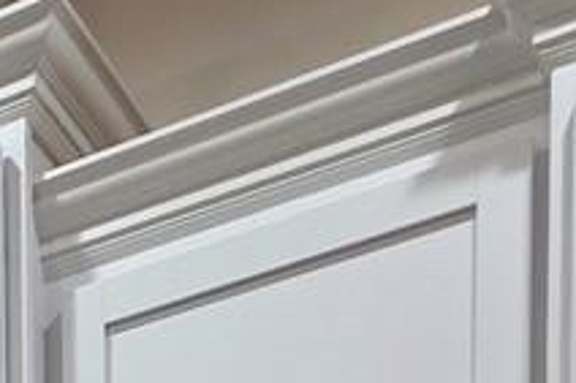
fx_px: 1631
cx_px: -421
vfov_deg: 8.9
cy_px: 1361
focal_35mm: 102
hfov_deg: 17.0
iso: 100
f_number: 1.9
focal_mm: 2.2
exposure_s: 1/120
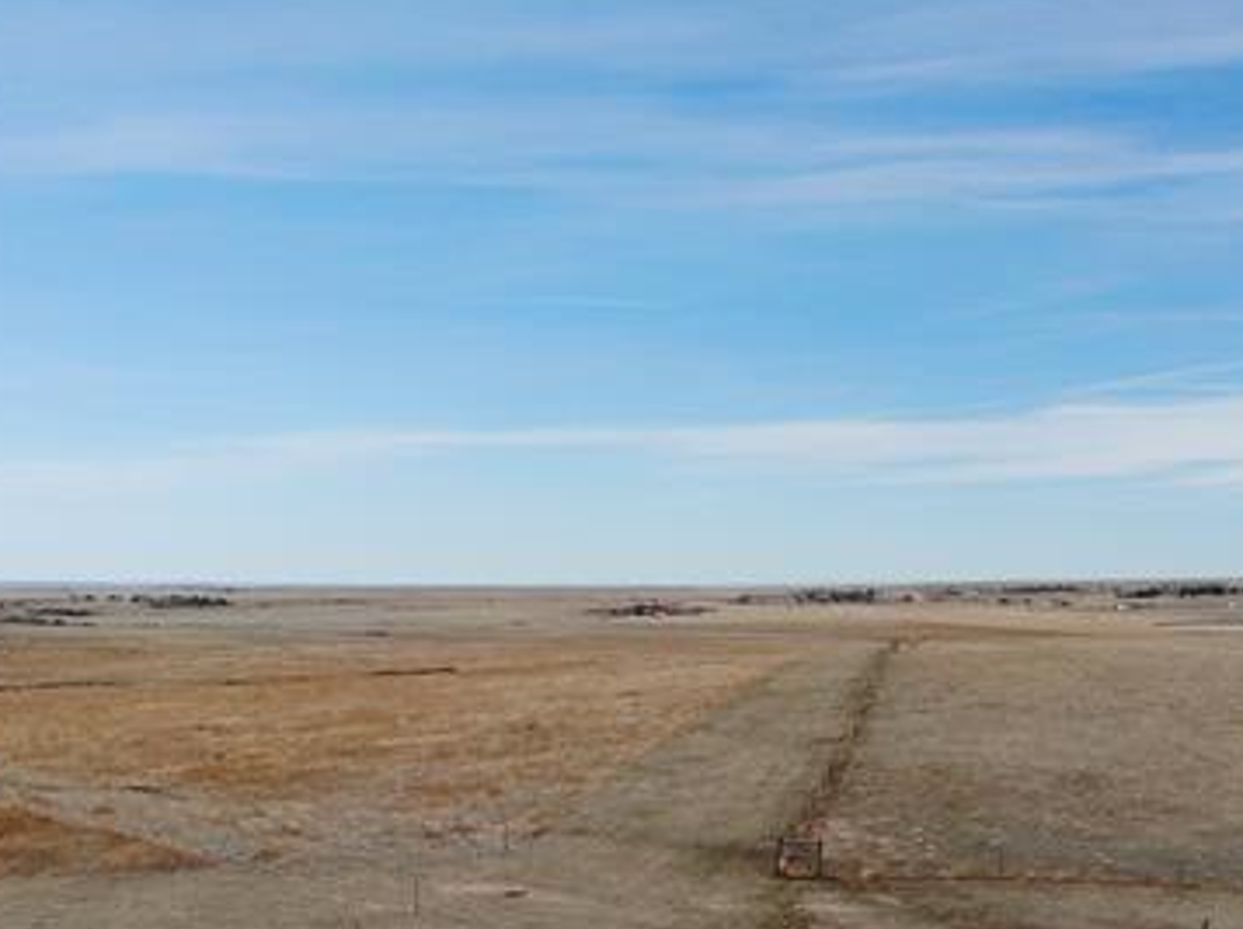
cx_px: 839
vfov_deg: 33.1
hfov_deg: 43.2
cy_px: 652
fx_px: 1542
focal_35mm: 43
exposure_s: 1/1685
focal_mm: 4.5
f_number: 2.8
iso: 101
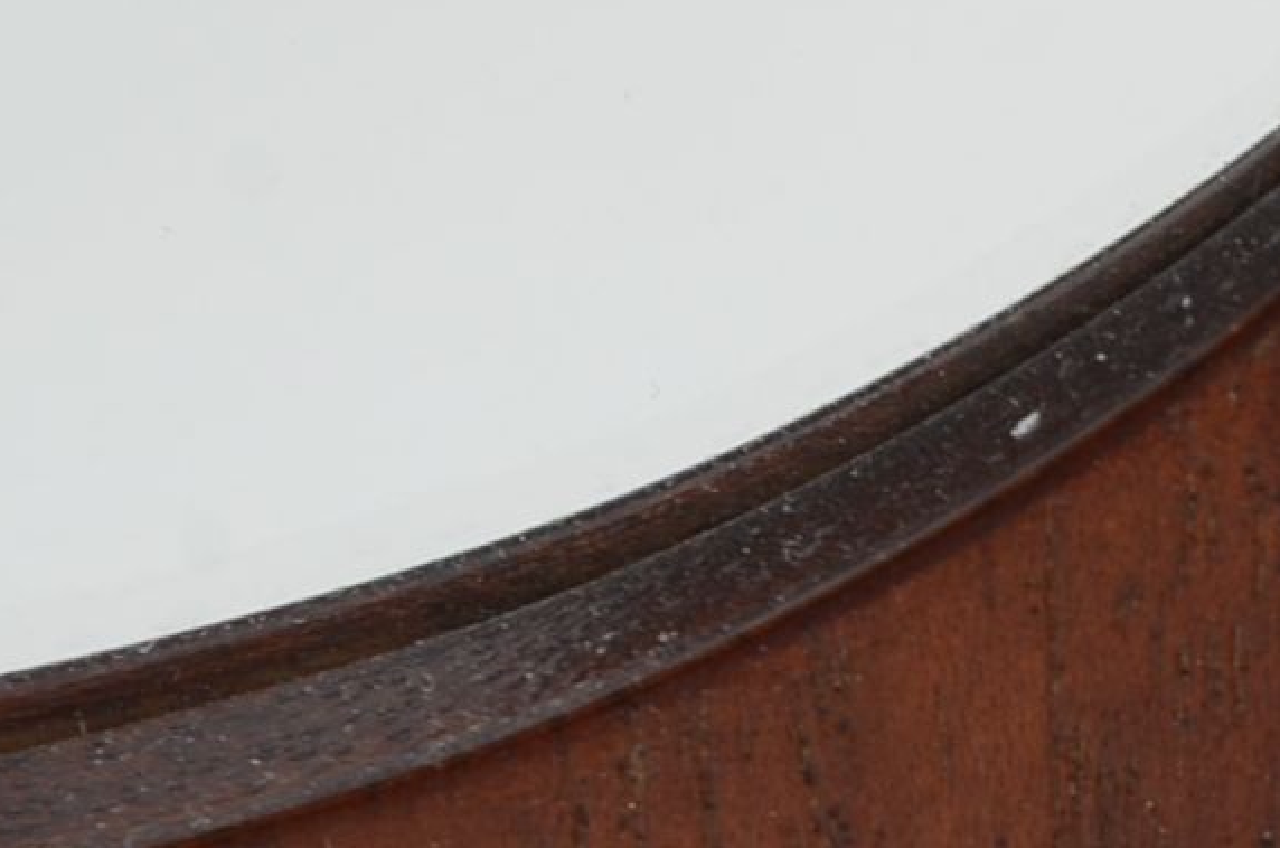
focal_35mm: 678
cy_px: 1029
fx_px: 24065
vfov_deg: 2.0
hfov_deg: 3.0
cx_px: 2415
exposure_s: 1/60
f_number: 10
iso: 160
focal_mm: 105
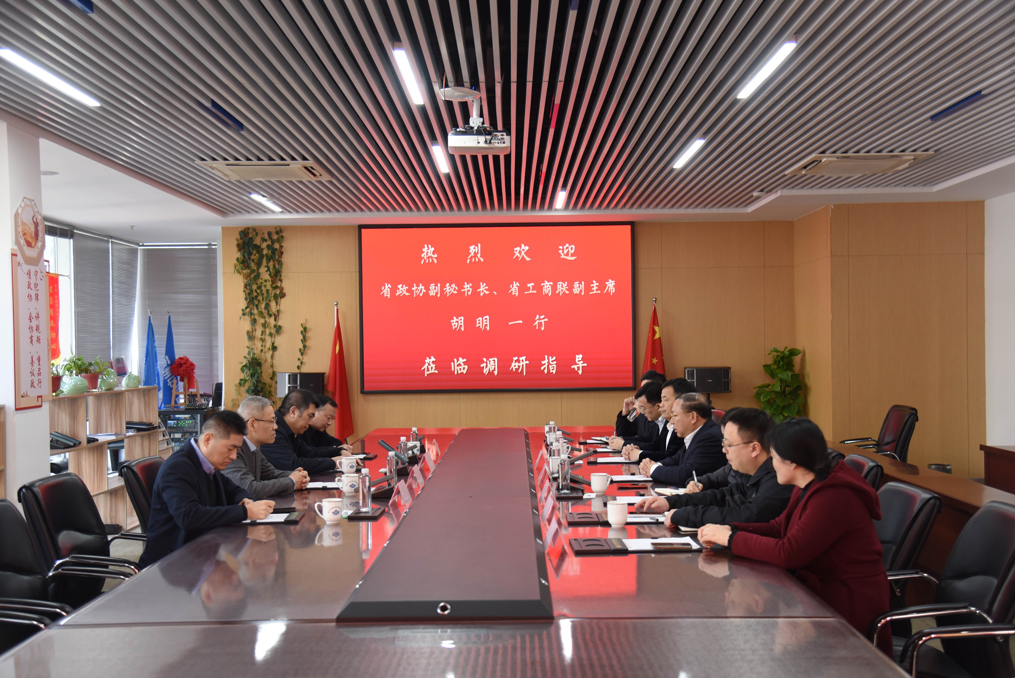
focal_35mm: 38
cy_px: 339
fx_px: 1072
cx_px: 508
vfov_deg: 35.1
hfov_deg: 50.7
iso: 1000
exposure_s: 1/80
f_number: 4
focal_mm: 38
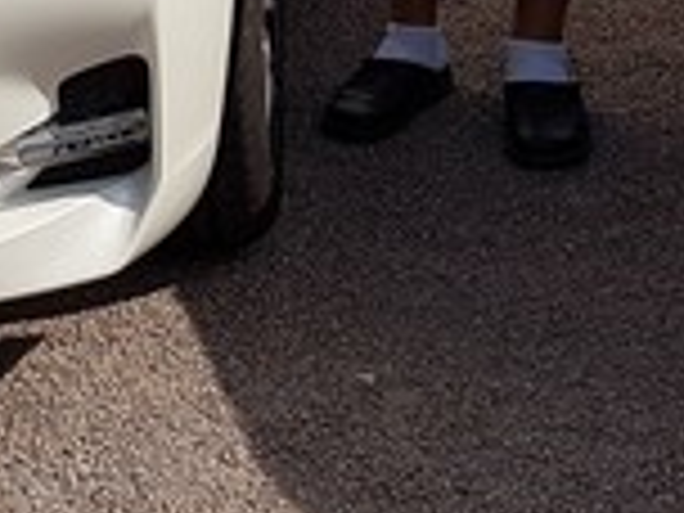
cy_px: -166
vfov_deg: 10.6
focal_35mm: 137
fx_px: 2707
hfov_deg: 13.9
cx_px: -202
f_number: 1.7
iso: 40
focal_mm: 4.2
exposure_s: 1/3288
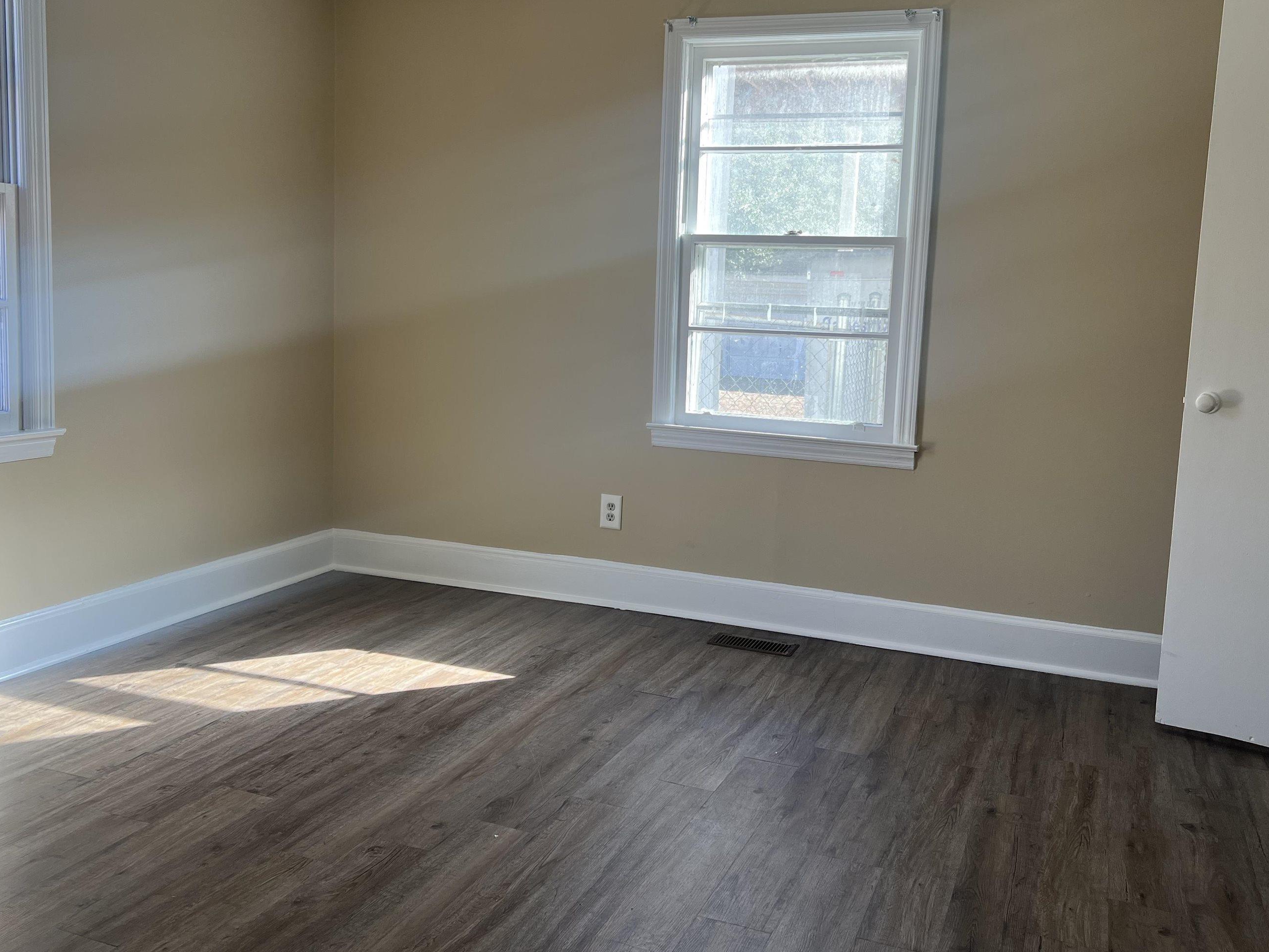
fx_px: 1136
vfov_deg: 45.4
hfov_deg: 58.3
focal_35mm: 31
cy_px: 426
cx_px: 691
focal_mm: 5.7
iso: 40
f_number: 1.5
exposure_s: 1/194
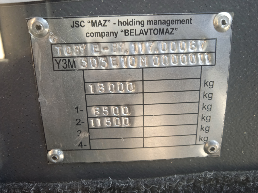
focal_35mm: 28
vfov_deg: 49.7
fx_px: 209
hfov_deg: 63.4
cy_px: 96
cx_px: 129
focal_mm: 3.43
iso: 231
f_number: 2.2
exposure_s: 1/50
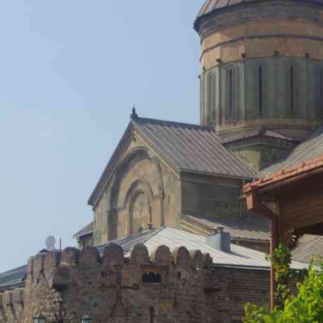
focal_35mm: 148
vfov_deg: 11.8
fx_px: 1561
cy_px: 166
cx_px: 224
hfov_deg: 11.8
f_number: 11
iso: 200
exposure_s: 1/100
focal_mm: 55
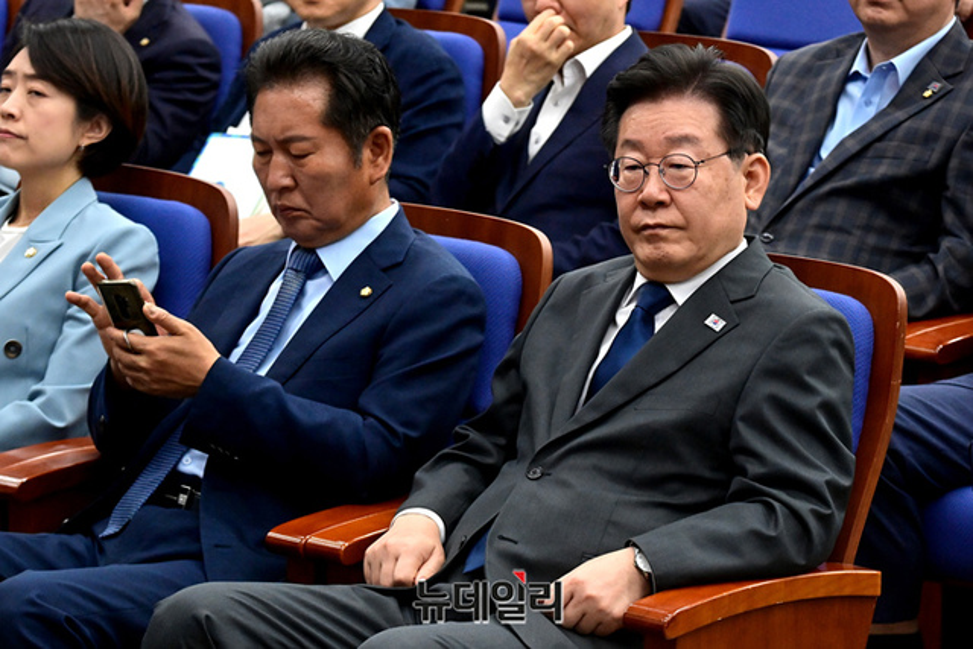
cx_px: 486
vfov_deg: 9.2
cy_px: 324
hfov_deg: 13.7
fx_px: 4055
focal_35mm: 150
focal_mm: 150
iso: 6400
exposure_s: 1/250
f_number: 8
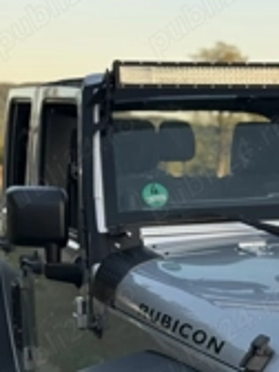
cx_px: 297
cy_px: 374
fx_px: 1225
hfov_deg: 12.8
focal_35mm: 114
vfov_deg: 16.9
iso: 100
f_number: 1.78
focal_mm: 6.76
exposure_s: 1/778
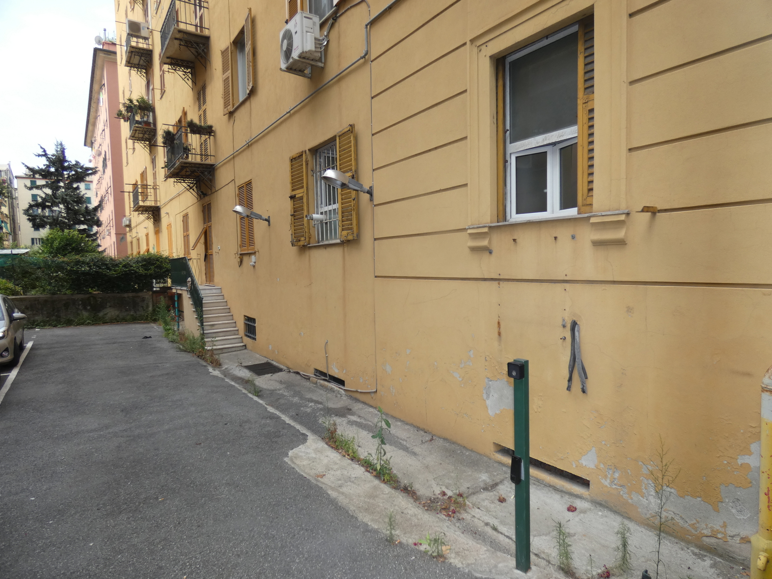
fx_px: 446
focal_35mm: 20
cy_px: 290
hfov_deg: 81.7
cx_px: 386
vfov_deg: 66.0
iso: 80
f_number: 2.8
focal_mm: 3.6
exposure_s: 1/800
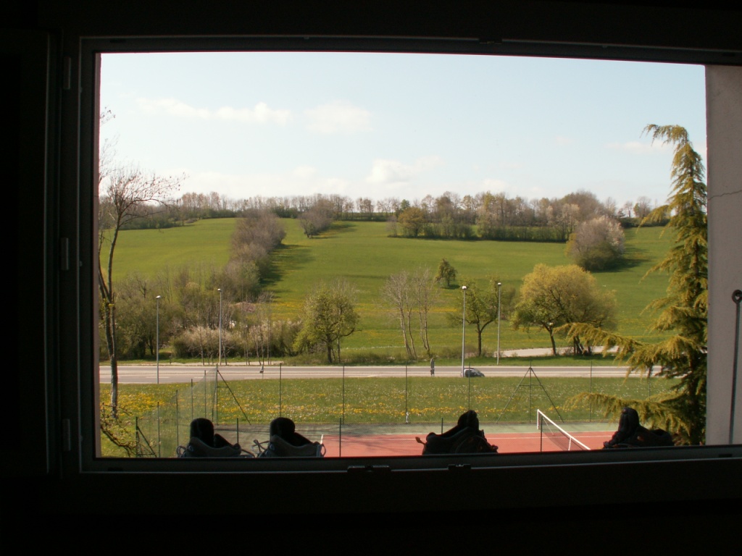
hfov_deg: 52.6
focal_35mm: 35
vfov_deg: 40.7
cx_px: 371
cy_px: 278
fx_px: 750
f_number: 6.3
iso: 50
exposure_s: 1/160
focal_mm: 5.86
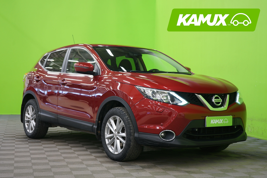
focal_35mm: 60
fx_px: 445
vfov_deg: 22.6
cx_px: 134
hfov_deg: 33.4
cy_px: 89
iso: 400
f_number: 5
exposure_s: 1/5
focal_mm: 60
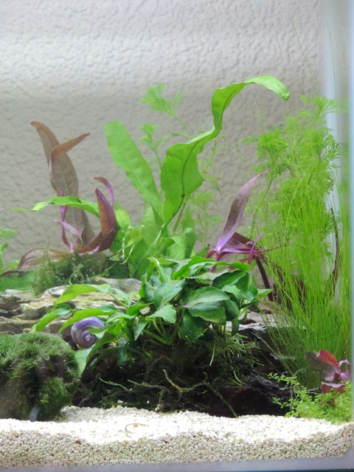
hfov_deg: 5.0
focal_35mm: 300
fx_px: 4091
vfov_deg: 6.6
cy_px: 236
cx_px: 177
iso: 800
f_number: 4.8
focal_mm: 53.5
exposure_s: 1/25
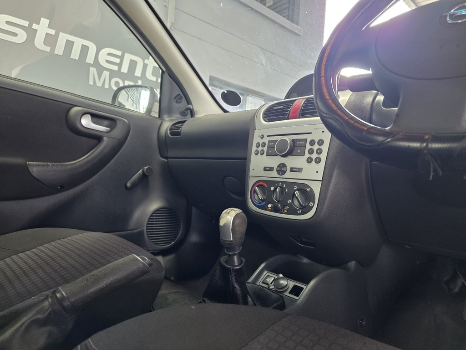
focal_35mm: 23
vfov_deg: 58.9
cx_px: 233
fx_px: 310
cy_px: 175
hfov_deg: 73.9
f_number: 1.7
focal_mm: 6.25
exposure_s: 1/100
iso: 500
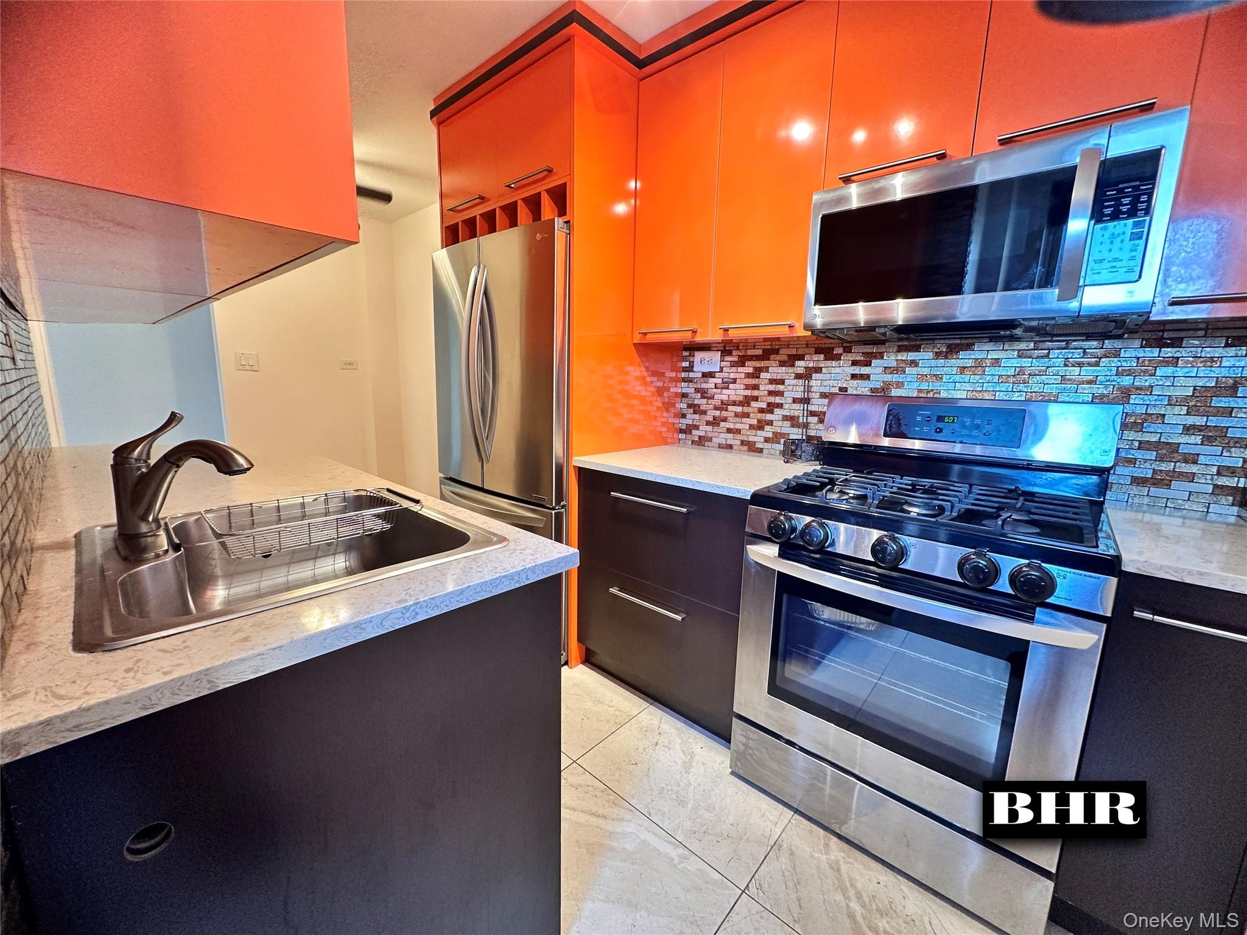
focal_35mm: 14
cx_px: 624
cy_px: 468
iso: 250
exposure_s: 1/60
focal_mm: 2.22
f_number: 2.2
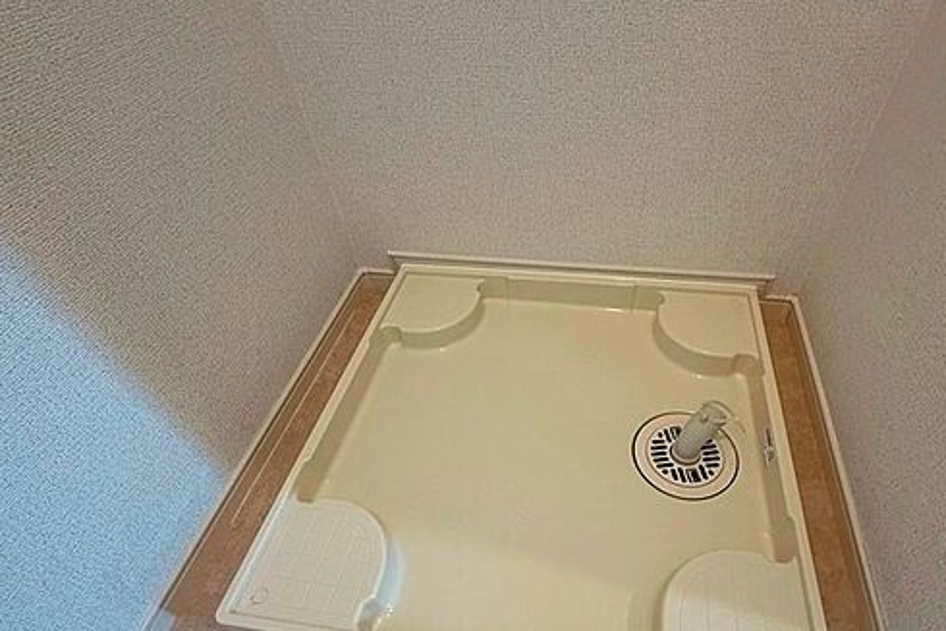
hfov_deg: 86.5
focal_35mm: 19
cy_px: 399
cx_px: 533
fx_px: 499
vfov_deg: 63.6
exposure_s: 1/99
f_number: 2.2
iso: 320
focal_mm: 2.22
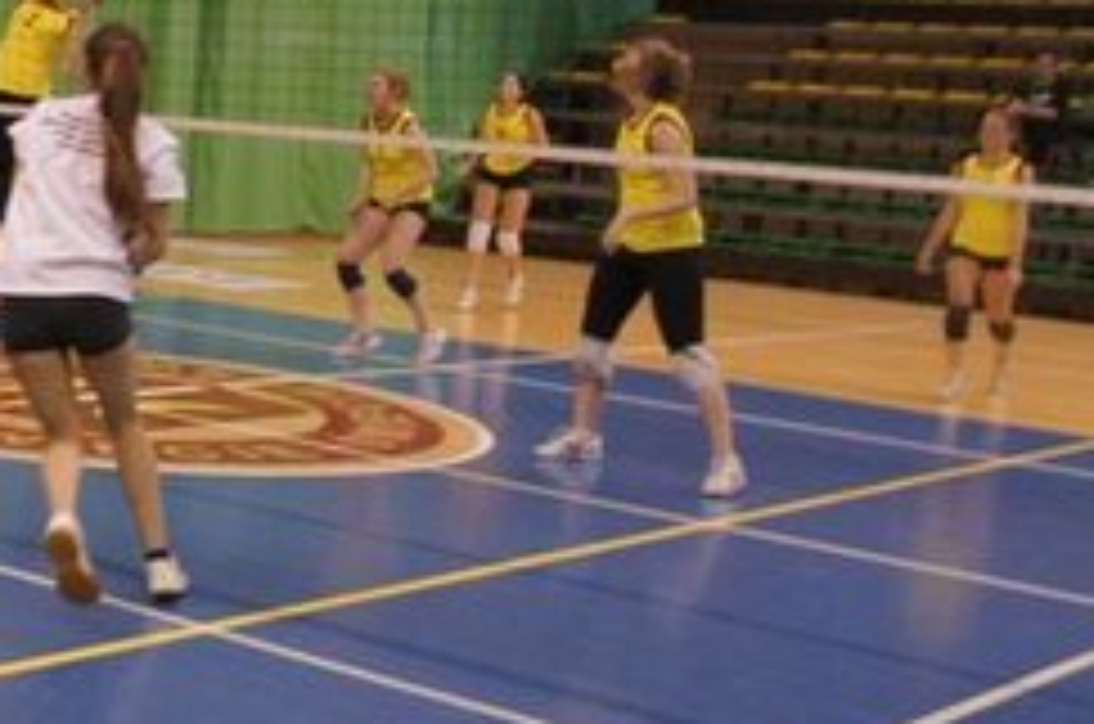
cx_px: -288
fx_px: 2073
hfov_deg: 25.8
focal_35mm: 68
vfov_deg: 19.8
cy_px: 292
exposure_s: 1/60
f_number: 6.3
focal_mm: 17
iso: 800
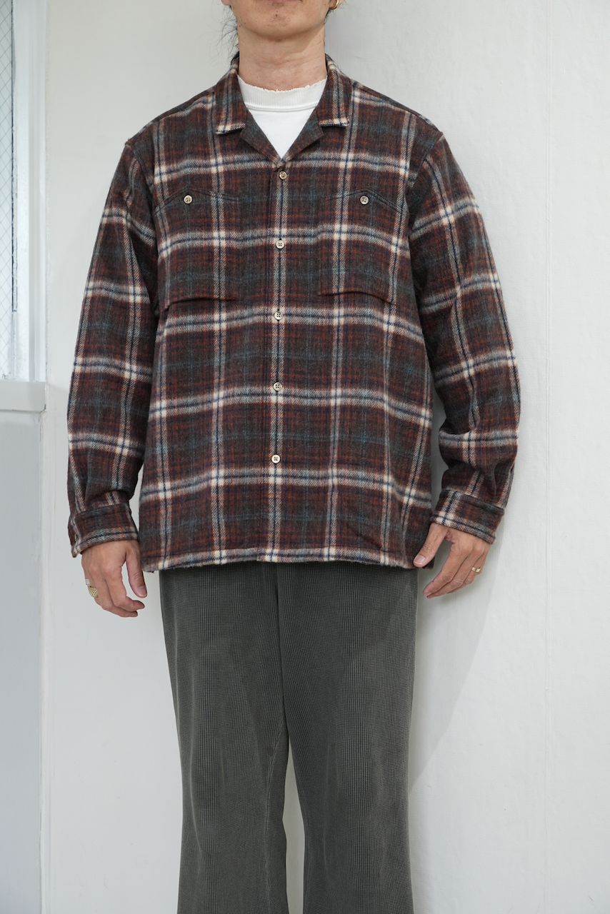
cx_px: 305
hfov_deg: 21.6
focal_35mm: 63
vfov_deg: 31.9
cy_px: 457
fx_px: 1600
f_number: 5.6
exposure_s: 1/60
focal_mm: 63
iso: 1000
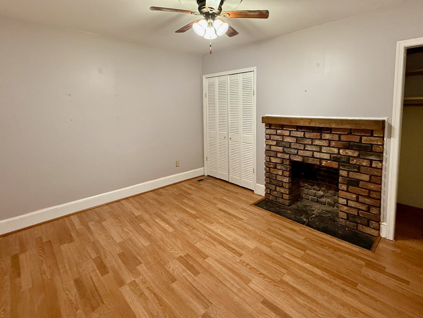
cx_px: 222
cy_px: 122
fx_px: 220
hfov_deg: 87.7
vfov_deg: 70.6
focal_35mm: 18
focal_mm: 2.22
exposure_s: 1/60
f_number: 2.2
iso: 500
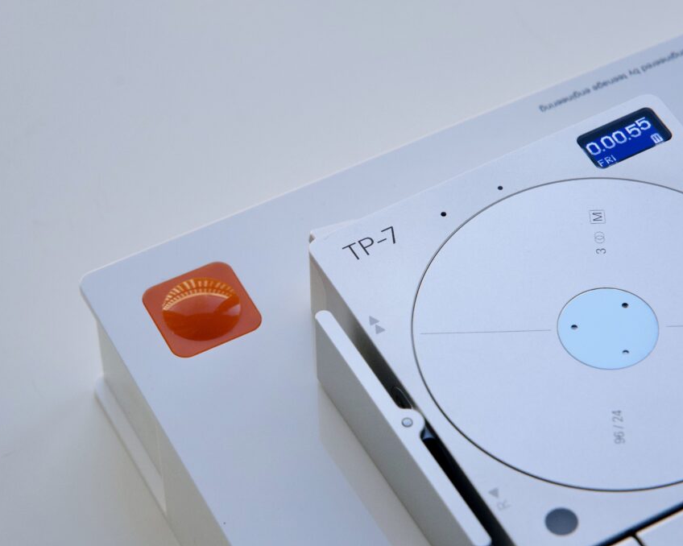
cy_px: 274
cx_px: 336
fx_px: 2748
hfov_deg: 14.2
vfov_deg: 11.3
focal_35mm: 136
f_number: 11
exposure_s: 1/120
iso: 2000
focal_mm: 80
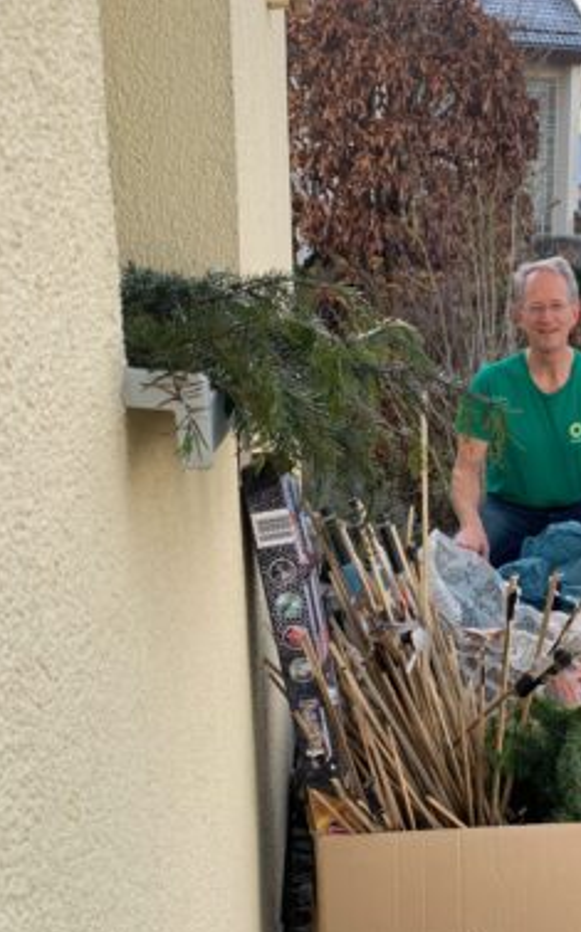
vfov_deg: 50.0
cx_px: 467
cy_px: 577
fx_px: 990
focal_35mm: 39
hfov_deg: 31.8
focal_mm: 4.25
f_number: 1.8
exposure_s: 1/412
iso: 25
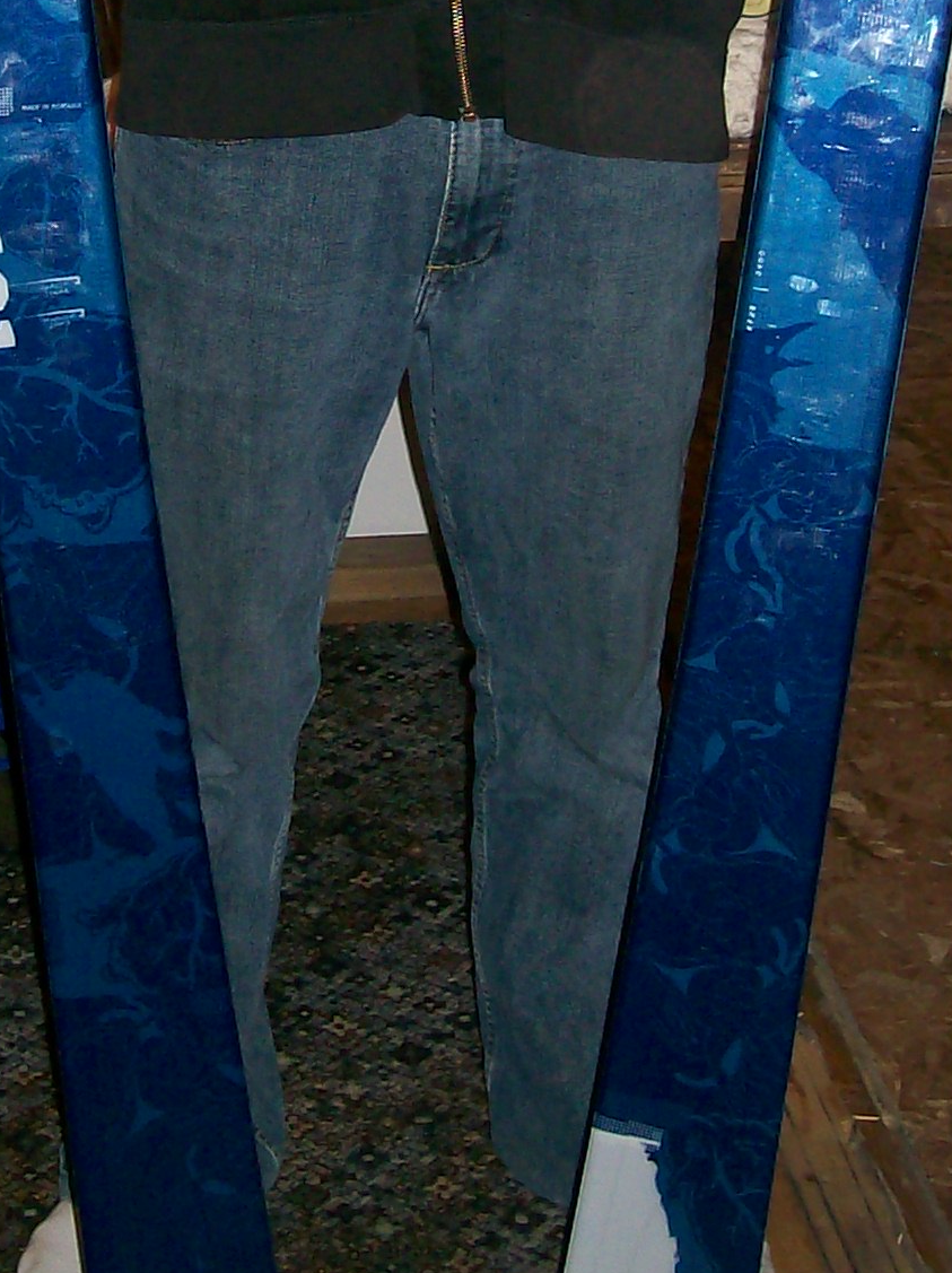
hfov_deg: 16.2
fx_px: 3343
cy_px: -33
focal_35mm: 91
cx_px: 305
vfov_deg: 20.8
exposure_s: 1/64
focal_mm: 6
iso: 80
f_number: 2.7
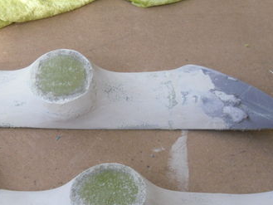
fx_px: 536
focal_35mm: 68
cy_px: 139
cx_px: 76
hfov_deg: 28.2
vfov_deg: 21.5
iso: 200
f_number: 3.5
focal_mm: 6.3
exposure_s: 1/45
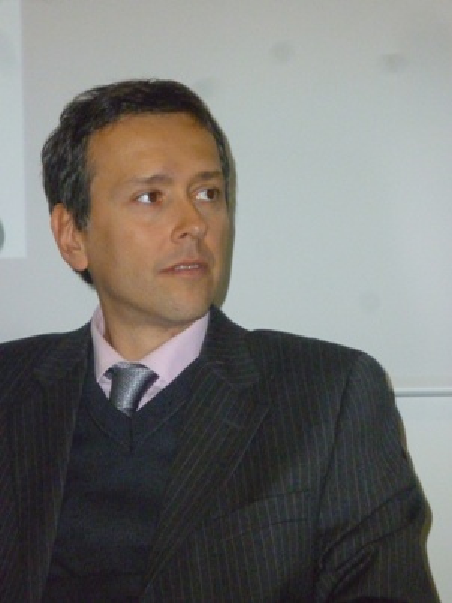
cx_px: 226
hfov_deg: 10.2
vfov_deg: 13.6
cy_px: 302
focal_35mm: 145
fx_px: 2526
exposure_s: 1/125
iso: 1000
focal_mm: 26
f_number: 5.9
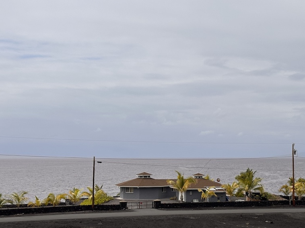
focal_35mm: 76
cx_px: 239
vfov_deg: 19.4
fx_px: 669
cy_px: 126
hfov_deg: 25.3
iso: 64
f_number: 1.78
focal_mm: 6.86
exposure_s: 1/10870
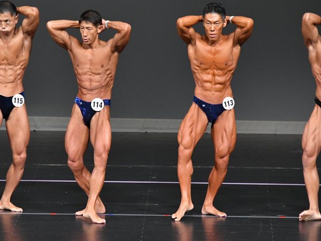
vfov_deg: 3.9
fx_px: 3544
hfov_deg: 5.2
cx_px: 137
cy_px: 122
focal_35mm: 382
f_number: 5.6
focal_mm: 210
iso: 4000
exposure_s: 1/400
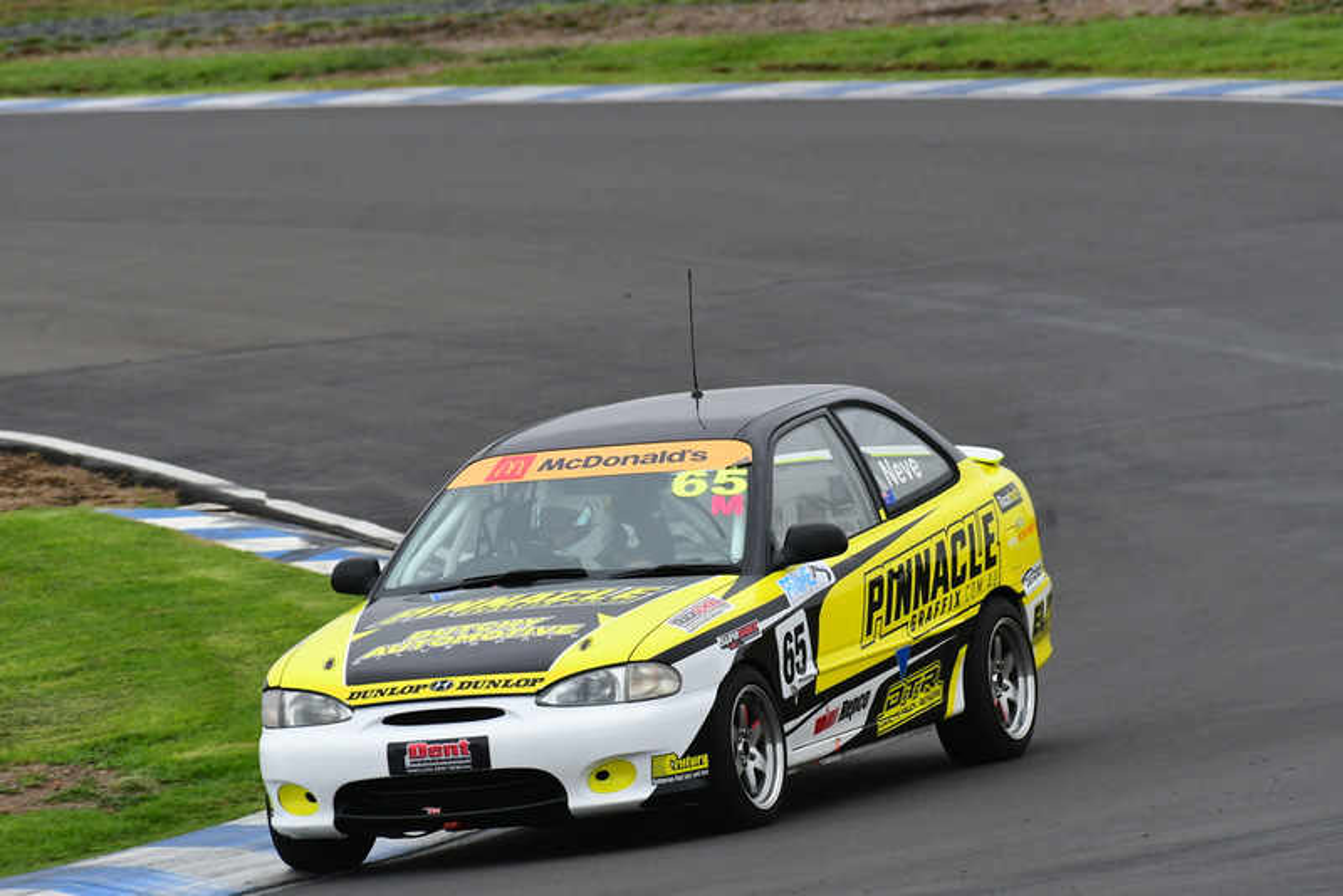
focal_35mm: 750
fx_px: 27988
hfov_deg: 2.7
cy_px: 448
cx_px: 672
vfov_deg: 1.8
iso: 1000
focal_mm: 500
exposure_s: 1/640
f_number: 9
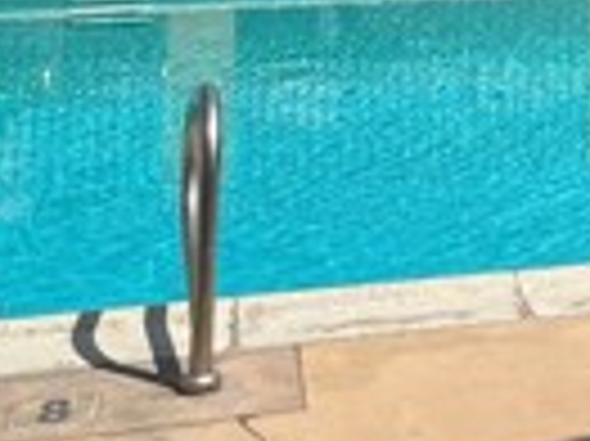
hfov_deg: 14.2
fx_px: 2077
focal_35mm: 122
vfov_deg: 11.6
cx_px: 1090
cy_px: -248
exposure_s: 1/5917
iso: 32
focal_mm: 5.1
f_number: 1.6
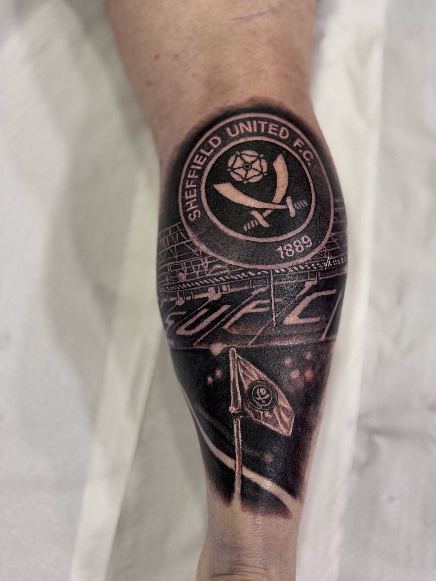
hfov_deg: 30.3
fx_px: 806
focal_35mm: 48
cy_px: 290
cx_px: 218
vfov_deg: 39.7
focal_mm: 6.76
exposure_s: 1/100
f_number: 1.78
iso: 200
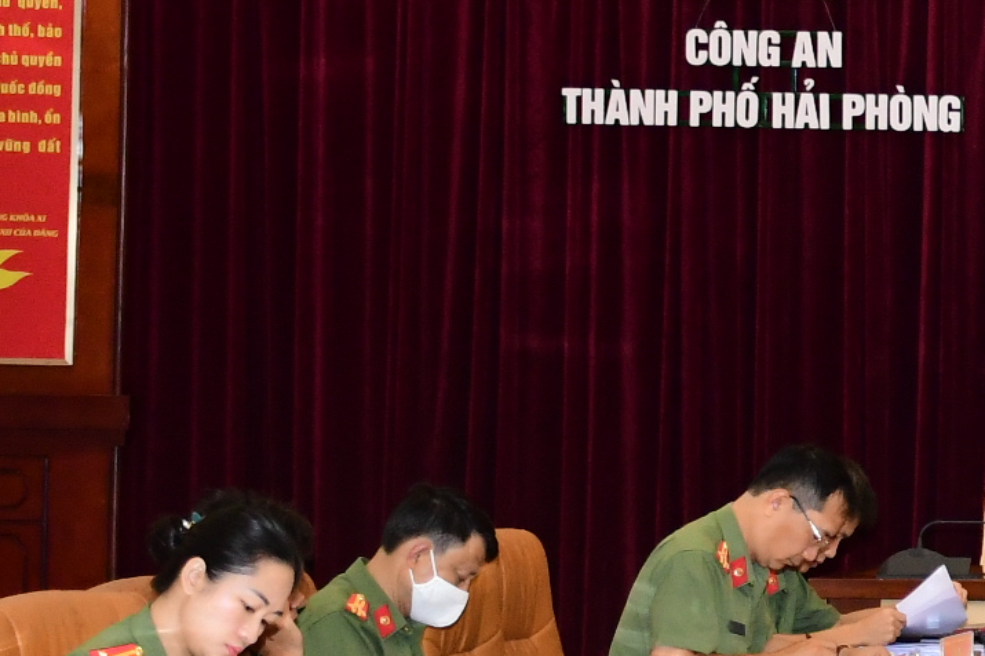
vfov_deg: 7.3
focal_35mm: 187
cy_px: 241
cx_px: 1758
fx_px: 5114
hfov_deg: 10.4
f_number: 5
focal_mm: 32
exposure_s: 1/200
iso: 2000
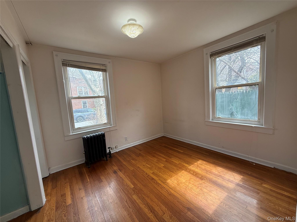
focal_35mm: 14
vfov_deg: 85.7
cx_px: 148
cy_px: 111
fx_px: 120
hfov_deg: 102.1
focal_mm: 2.22
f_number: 2.2
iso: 80
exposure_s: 1/99
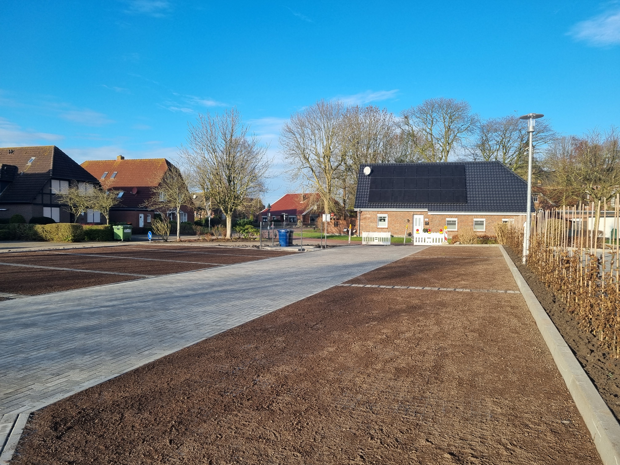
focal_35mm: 26
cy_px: 232
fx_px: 466
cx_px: 310
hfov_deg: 67.3
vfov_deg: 53.1
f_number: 1.8
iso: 50
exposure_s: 1/1380
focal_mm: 5.4
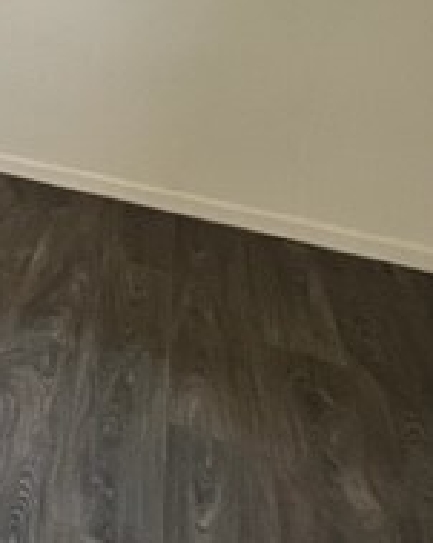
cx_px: -310
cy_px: -49
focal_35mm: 43
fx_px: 689
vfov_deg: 36.5
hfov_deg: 22.9
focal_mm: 1.57
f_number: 1.8
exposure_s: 1/99
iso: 160
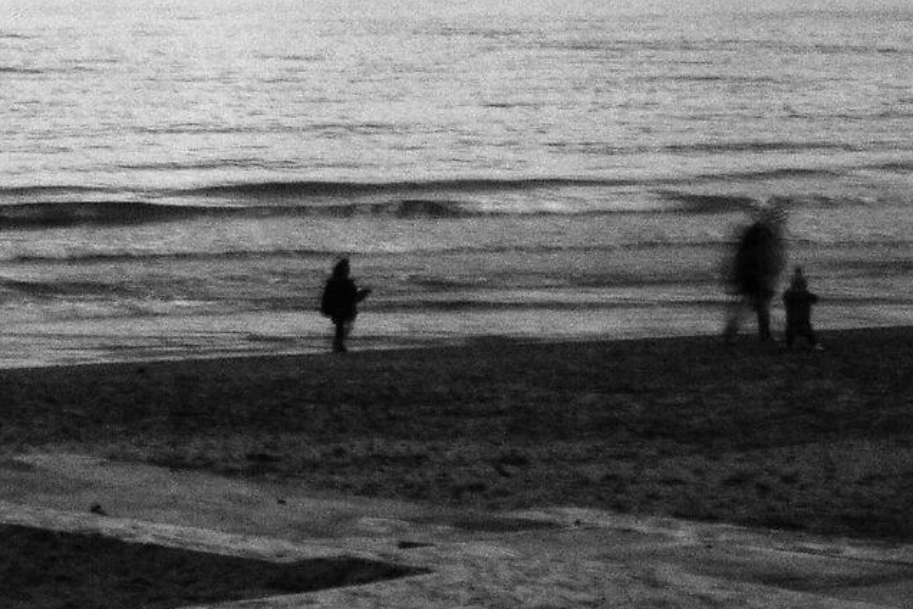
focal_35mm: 132
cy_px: 340
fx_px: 3347
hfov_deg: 13.8
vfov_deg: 10.4
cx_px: -762
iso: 200
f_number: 16
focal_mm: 23
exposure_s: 1/2
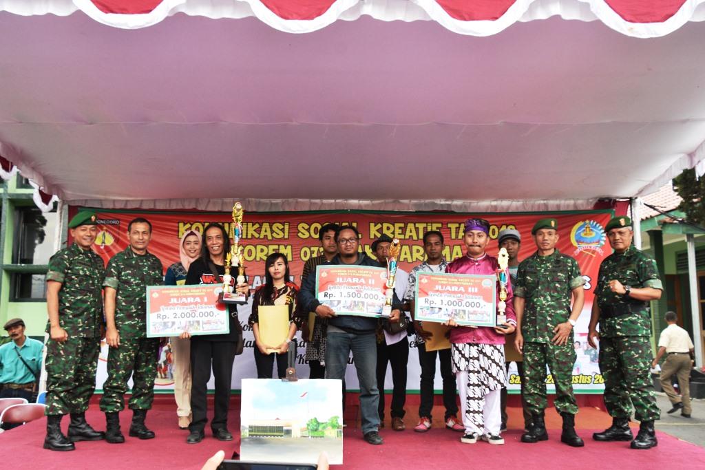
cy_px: 235
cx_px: 352
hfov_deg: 49.5
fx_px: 764
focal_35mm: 39
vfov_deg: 34.2
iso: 800
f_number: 7.1
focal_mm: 26
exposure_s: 1/200
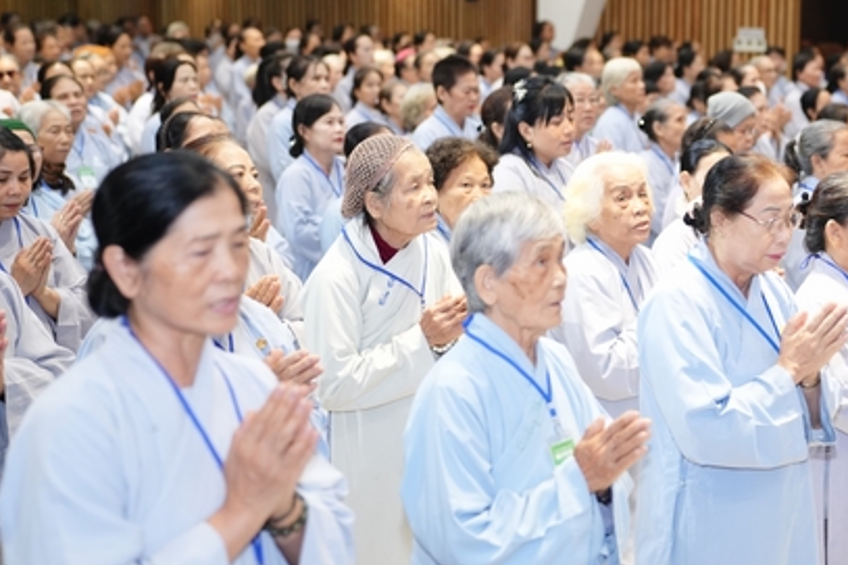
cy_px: 230
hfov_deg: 26.5
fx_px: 1766
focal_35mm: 75
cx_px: 673
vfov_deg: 18.2
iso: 1600
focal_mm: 47
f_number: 2.2
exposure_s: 1/160
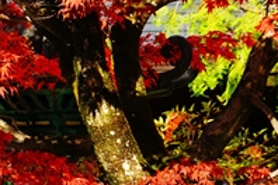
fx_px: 7482
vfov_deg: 1.4
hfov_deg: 2.1
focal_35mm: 969
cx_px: -21
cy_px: 30
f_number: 6.3
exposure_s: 1/250
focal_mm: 240
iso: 200
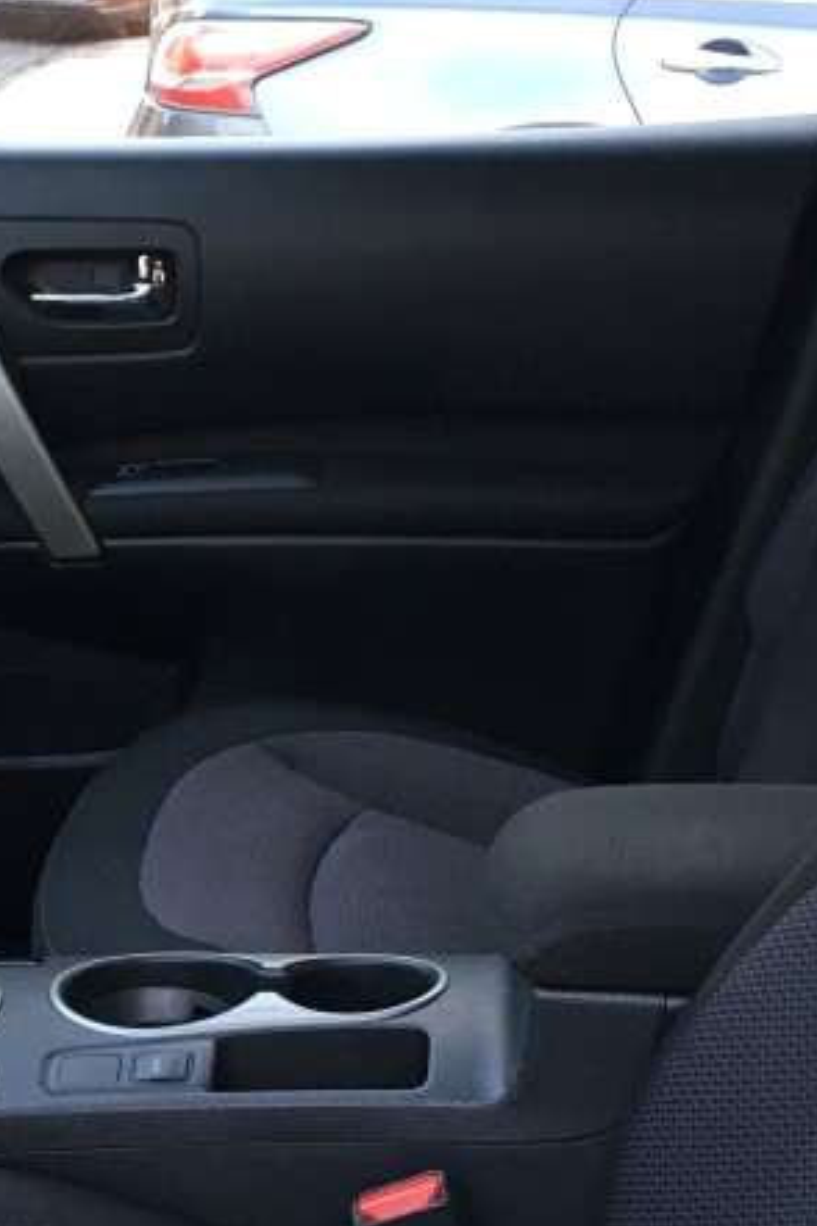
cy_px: 748
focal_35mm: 70
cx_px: 117
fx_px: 2383
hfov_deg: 19.2
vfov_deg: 28.8
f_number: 2.2
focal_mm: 4.15
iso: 80
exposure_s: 1/30
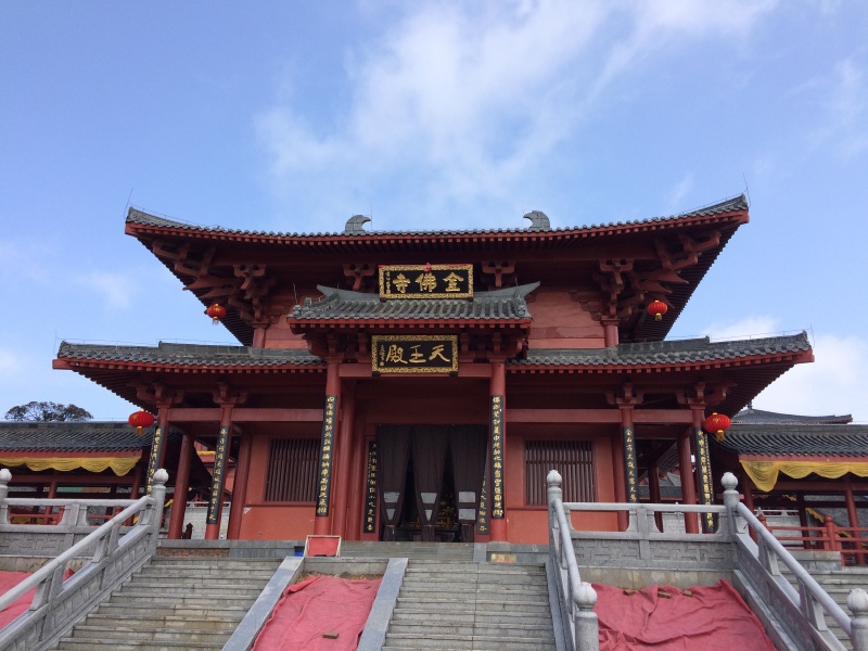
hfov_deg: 61.7
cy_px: 326
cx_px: 434
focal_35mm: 29
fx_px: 727
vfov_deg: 48.2
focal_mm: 4.15
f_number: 2.2
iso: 32
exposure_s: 1/1244
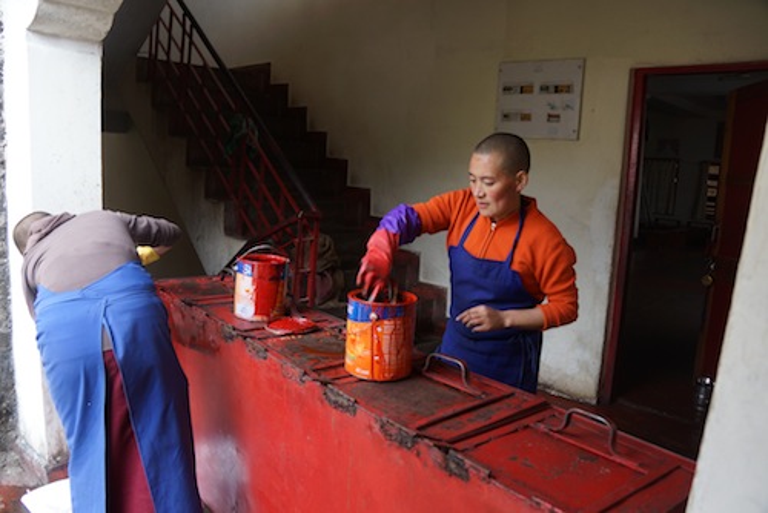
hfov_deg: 67.4
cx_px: 384
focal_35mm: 27
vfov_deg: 48.0
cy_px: 256
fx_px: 576
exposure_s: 1/60
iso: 160
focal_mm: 18
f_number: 4
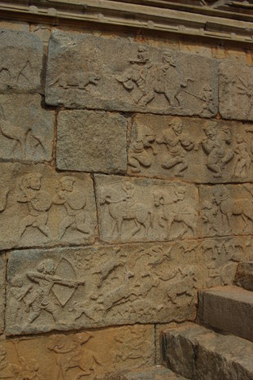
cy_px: 188
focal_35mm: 37
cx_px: 124
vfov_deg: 51.9
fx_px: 390
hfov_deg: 35.9
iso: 100
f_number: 8
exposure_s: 1/250
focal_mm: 24
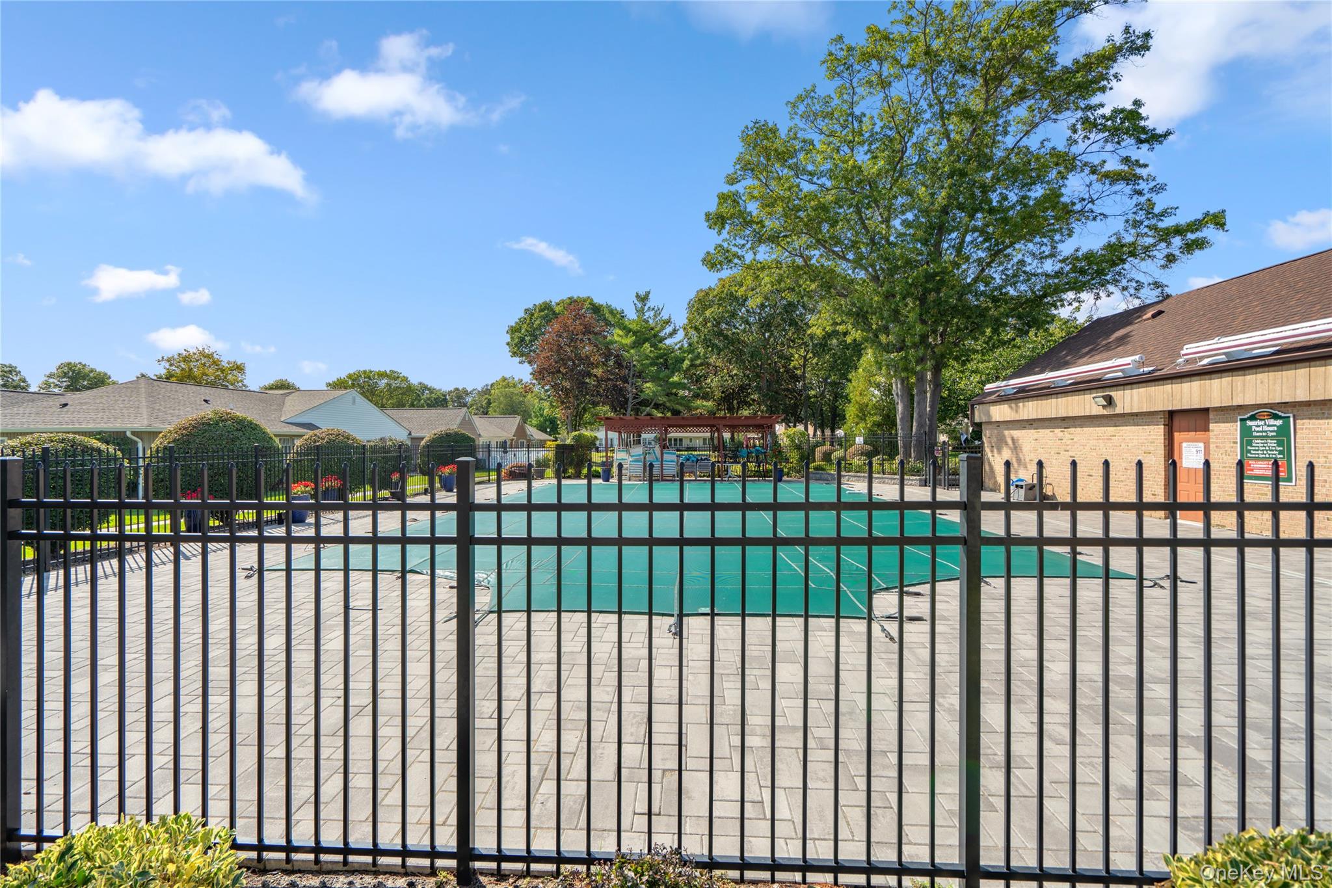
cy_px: 444
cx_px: 666
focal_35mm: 16
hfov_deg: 96.7
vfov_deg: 73.7
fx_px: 592
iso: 64
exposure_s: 1/200
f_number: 5.6
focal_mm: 16
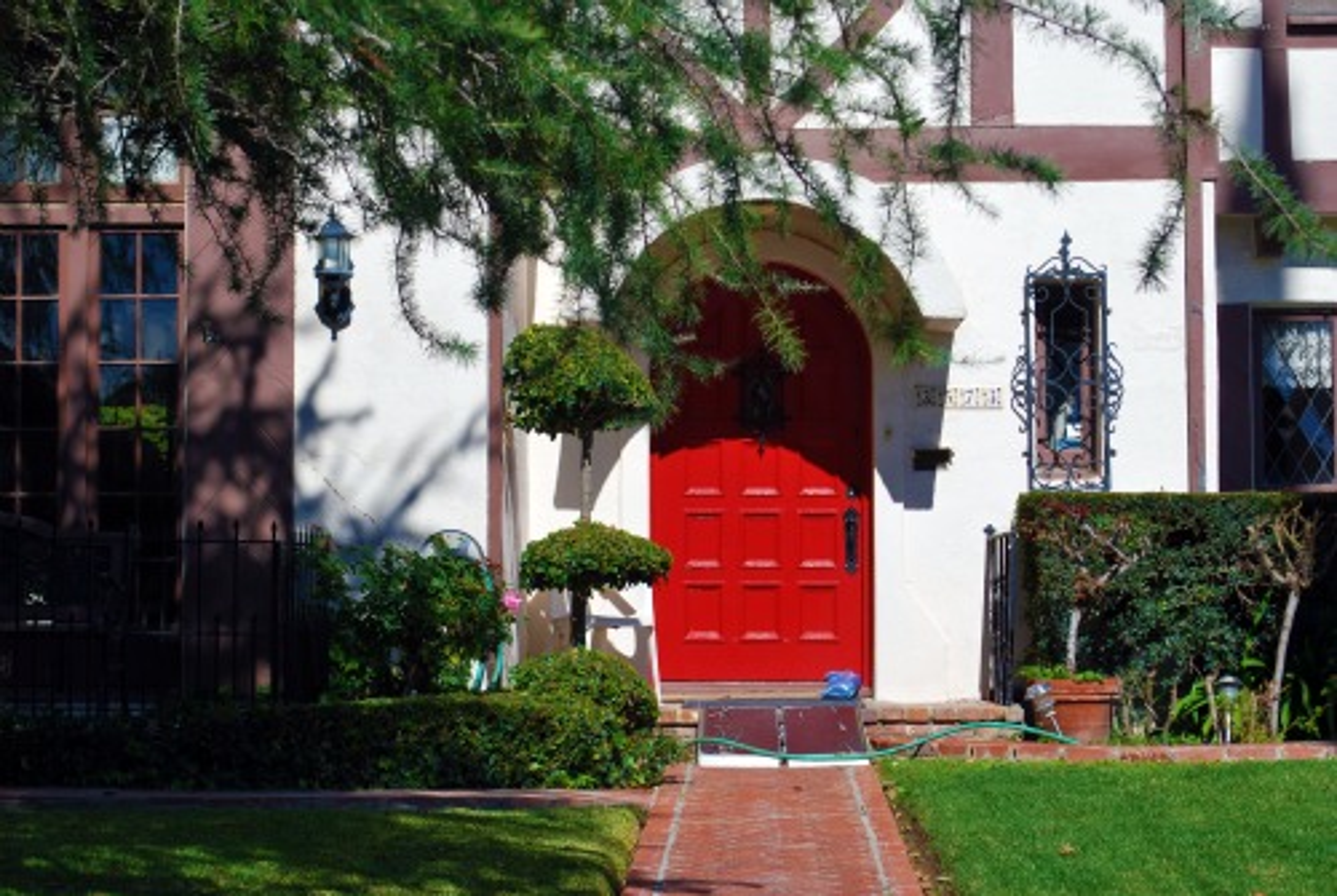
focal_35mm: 82
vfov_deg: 16.6
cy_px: 448
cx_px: 668
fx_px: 3068
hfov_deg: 24.6
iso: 100
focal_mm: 55
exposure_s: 1/320
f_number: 9
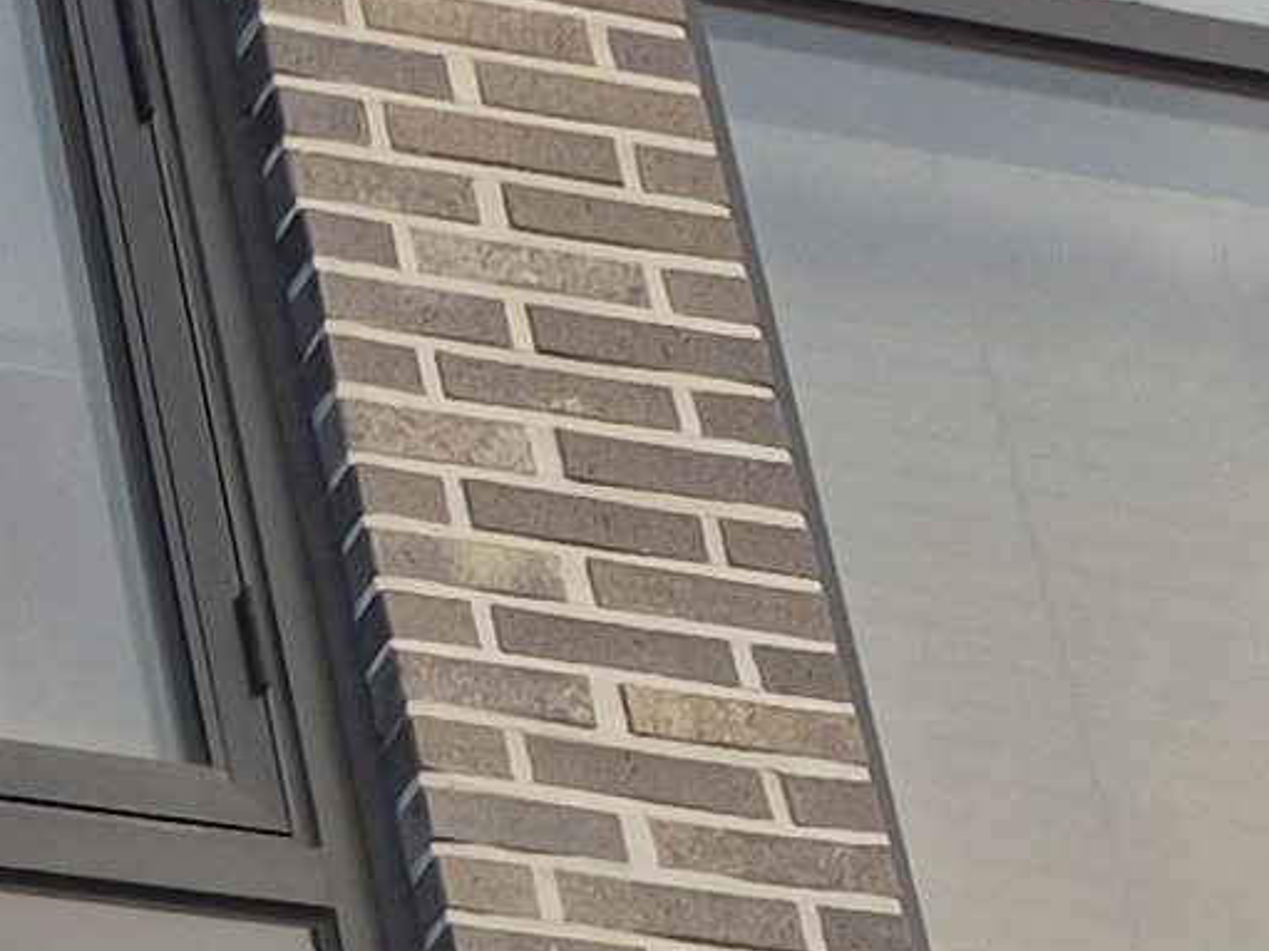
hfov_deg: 9.8
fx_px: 6597
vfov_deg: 7.1
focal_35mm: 180
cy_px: 3074
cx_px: -1711
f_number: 1.8
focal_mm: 5.4
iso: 25
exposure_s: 1/272
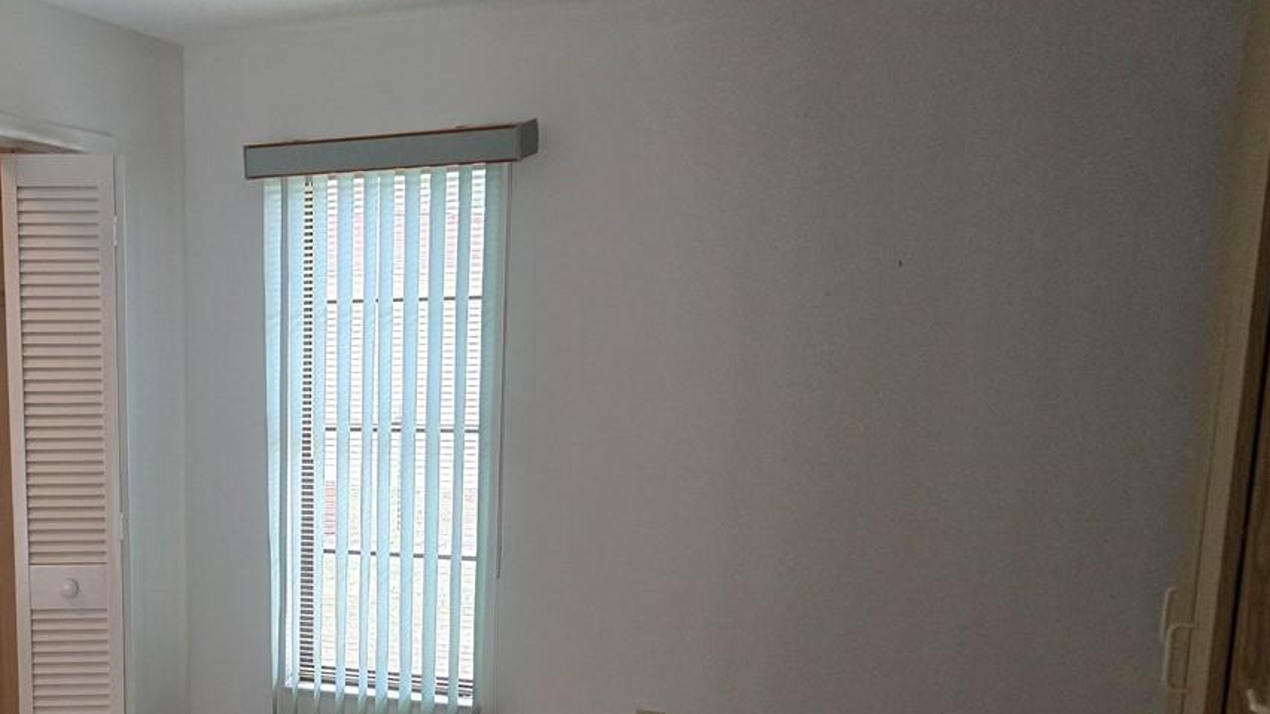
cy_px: 665
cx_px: 226
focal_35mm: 47
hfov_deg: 41.5
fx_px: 1583
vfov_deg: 24.6
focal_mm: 5.4
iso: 500
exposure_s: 1/120
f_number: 1.8
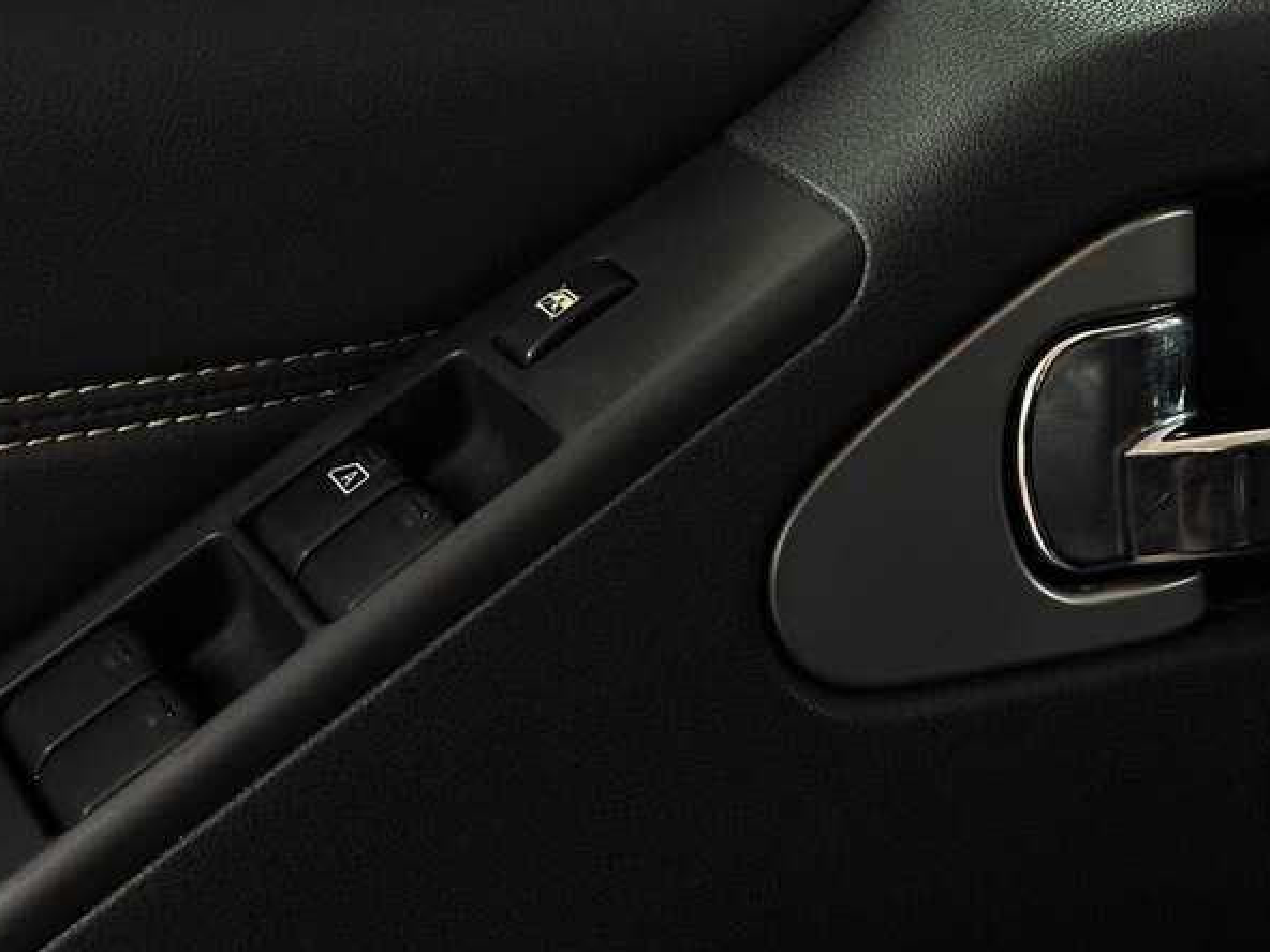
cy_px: 462
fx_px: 2678
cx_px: 905
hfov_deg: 26.4
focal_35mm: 73
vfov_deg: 20.2
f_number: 1.78
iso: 200
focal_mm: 6.86
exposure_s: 1/33
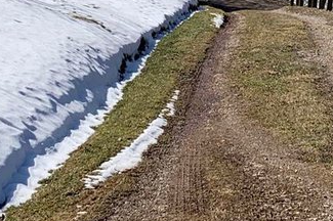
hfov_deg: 16.3
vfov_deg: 10.5
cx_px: 203
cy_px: -103
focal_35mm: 126
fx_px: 1164
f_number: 1.8
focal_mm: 4.25
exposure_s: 1/3650
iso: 25
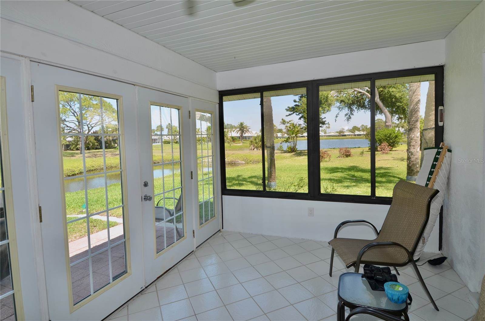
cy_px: 160
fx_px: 242
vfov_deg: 67.1
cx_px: 242
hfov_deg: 90.1
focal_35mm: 18
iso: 100
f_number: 7.1
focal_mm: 12
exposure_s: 1/200
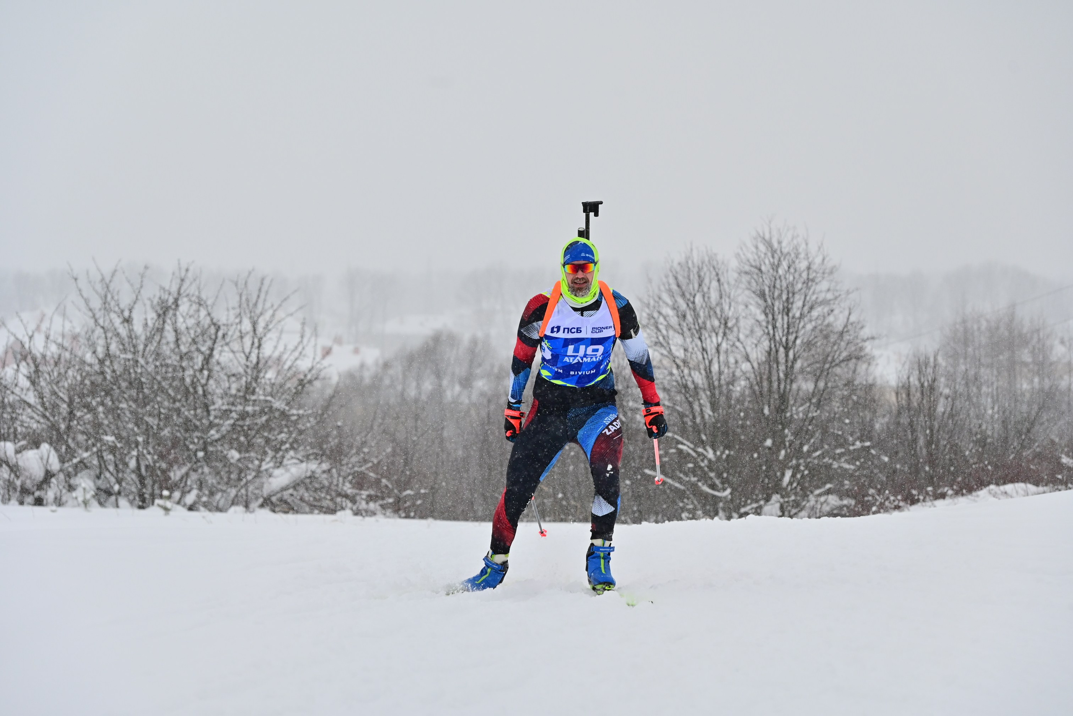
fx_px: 4024
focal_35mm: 135
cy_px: 358
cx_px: 536
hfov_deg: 15.2
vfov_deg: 10.2
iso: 640
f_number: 5.6
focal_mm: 135
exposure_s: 1/1600
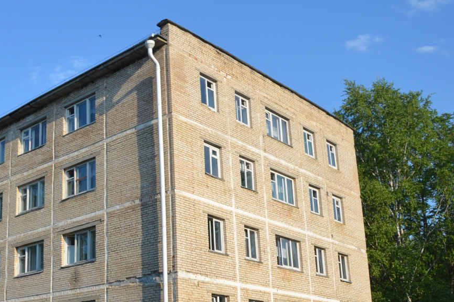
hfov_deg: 39.8
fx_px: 592
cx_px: 74
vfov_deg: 28.3
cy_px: 221
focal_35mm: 47
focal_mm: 18
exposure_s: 1/250
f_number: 8
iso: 125
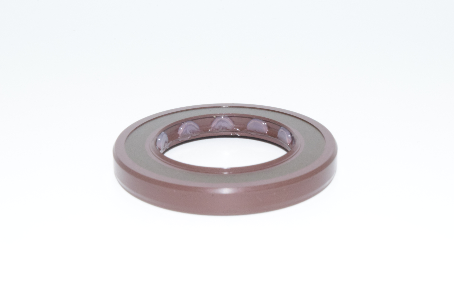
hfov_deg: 26.0
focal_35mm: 78
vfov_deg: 17.5
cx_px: 227
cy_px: 152
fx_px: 984
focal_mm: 52
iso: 1600
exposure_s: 1/60
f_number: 36
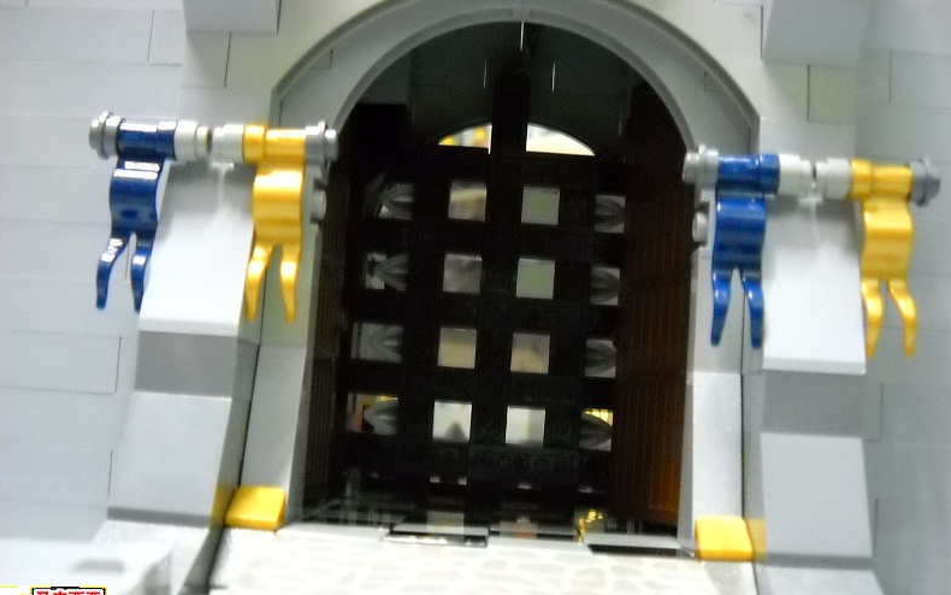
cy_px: 352
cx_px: 473
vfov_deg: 29.2
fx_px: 1141
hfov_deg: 45.3
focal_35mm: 44
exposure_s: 1/3
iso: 800
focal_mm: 6.72
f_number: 3.1
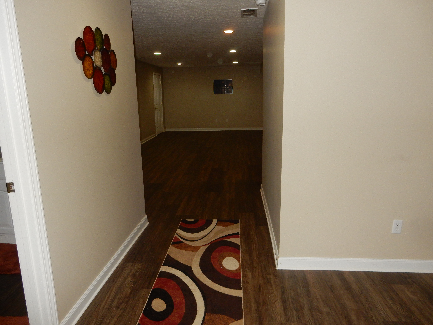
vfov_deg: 54.9
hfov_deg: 69.4
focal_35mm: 25
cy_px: 162
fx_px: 313
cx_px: 216
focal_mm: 4.5
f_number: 3.7
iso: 280
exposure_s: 1/60
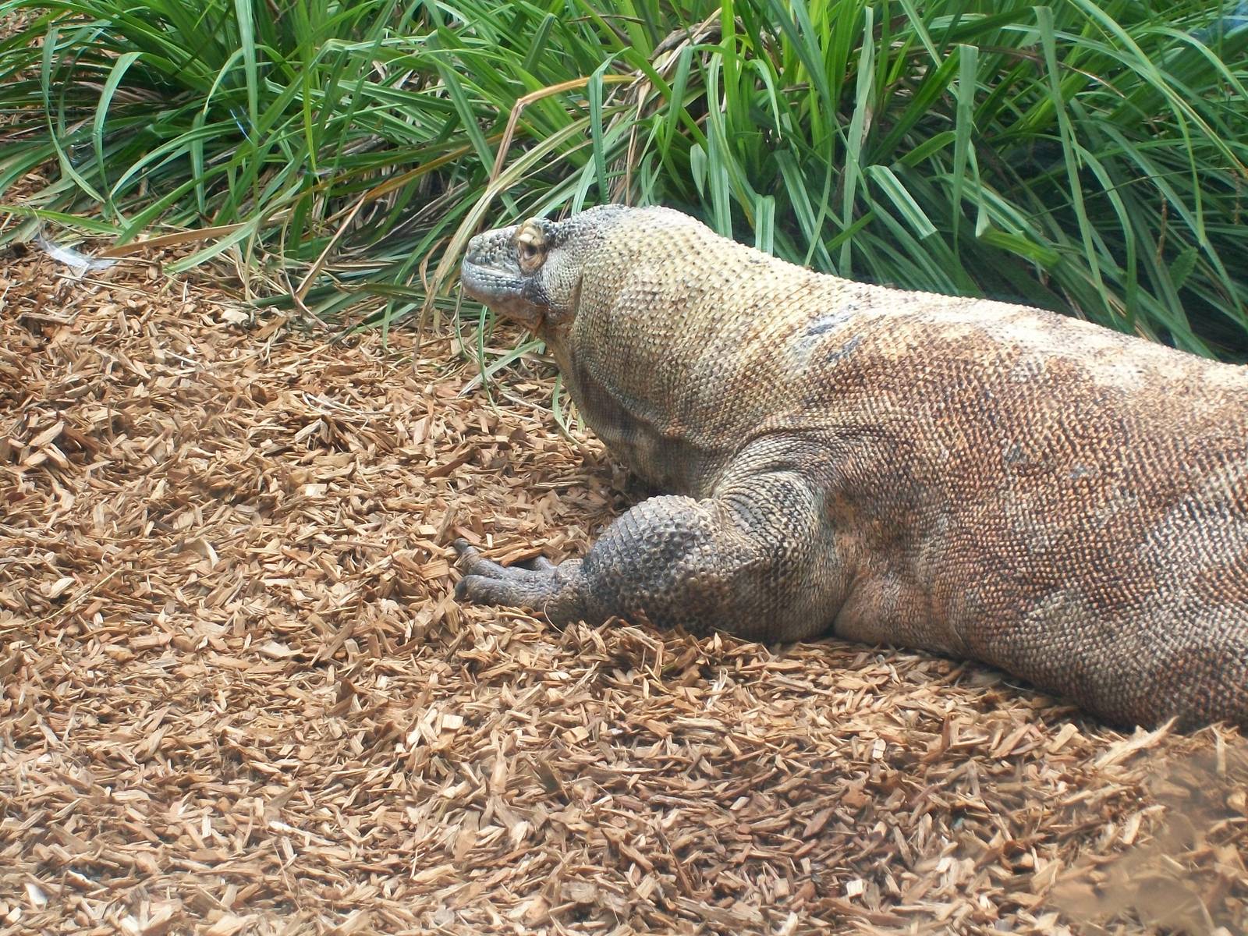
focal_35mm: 108
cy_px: 468
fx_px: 3894
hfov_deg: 18.2
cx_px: 624
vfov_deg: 13.7
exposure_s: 1/80
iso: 80
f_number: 4.8
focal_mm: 18
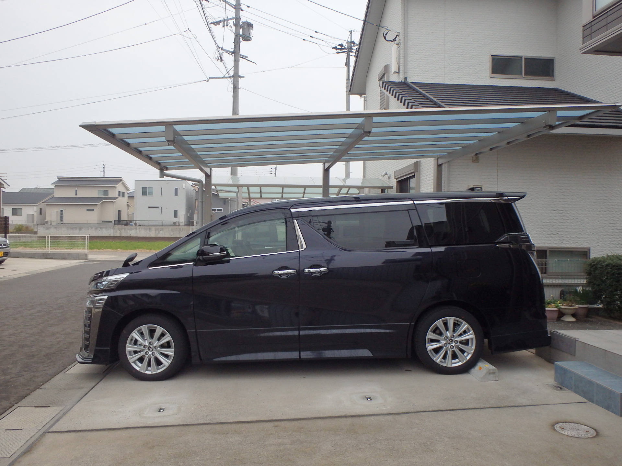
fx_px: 503
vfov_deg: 49.7
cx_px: 311
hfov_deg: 63.4
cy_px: 233
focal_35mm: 28
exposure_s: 1/60
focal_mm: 5
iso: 160
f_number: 3.9
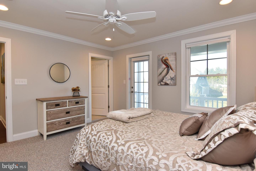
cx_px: 128
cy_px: 86
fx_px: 128
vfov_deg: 67.5
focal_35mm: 18
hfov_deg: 90.0
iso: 800
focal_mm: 12
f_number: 8
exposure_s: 1/60
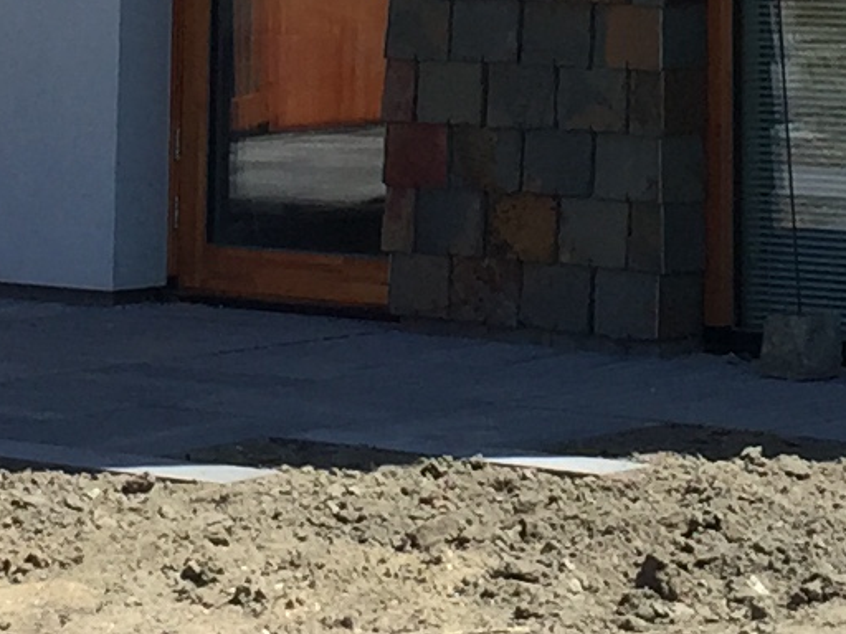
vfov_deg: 7.4
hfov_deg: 10.7
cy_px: -1014
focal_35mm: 185
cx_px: 603
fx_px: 4521
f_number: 2.2
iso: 32
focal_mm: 4.15
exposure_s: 1/1364
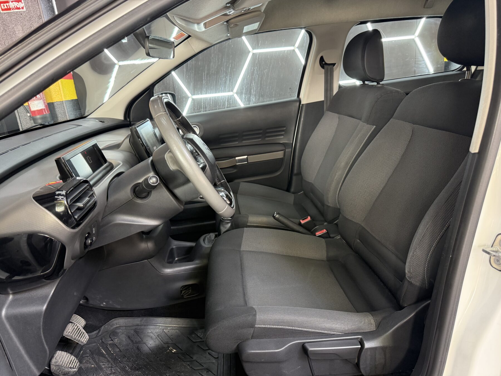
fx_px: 347
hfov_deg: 71.6
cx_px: 250
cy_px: 188
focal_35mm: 24
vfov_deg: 56.8
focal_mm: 6.76
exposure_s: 1/65
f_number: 1.78
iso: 200
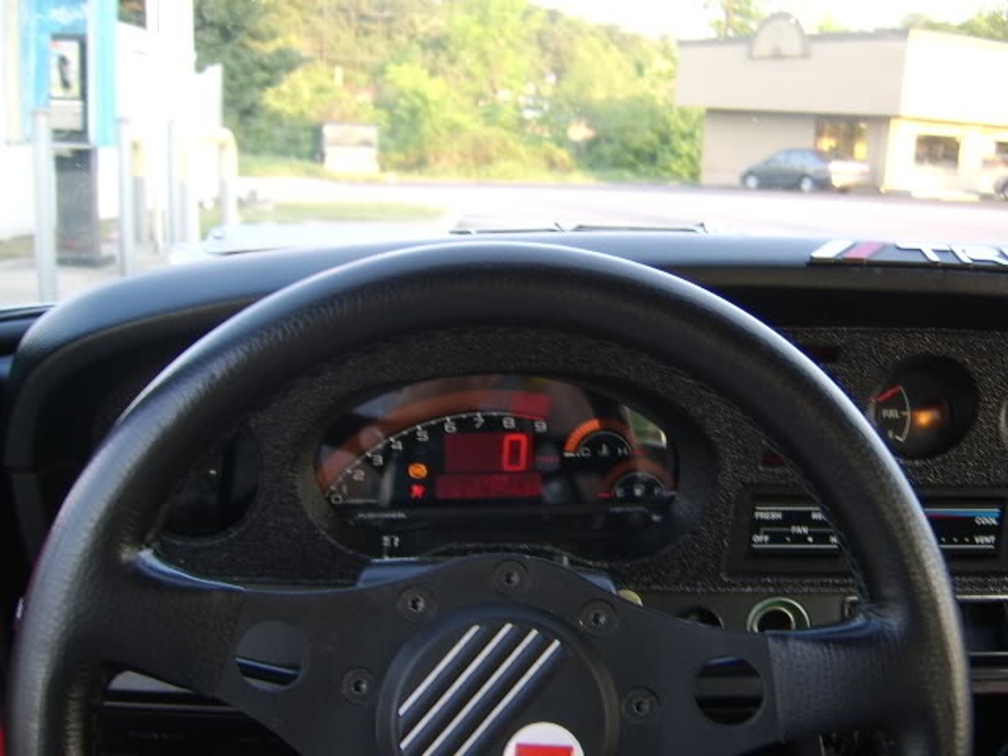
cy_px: 378
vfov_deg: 45.4
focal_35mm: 31
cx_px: 504
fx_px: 903
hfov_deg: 58.4
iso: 71
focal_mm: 8.13
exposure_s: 1/27
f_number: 2.7
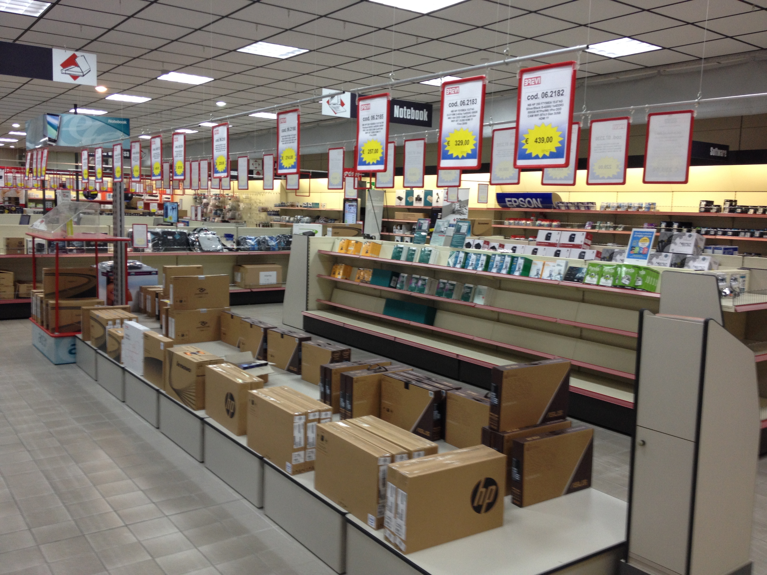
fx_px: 776
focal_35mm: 35
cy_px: 288
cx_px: 384
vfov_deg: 40.7
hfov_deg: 52.6
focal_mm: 4.28
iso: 64
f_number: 2.4
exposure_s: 1/20
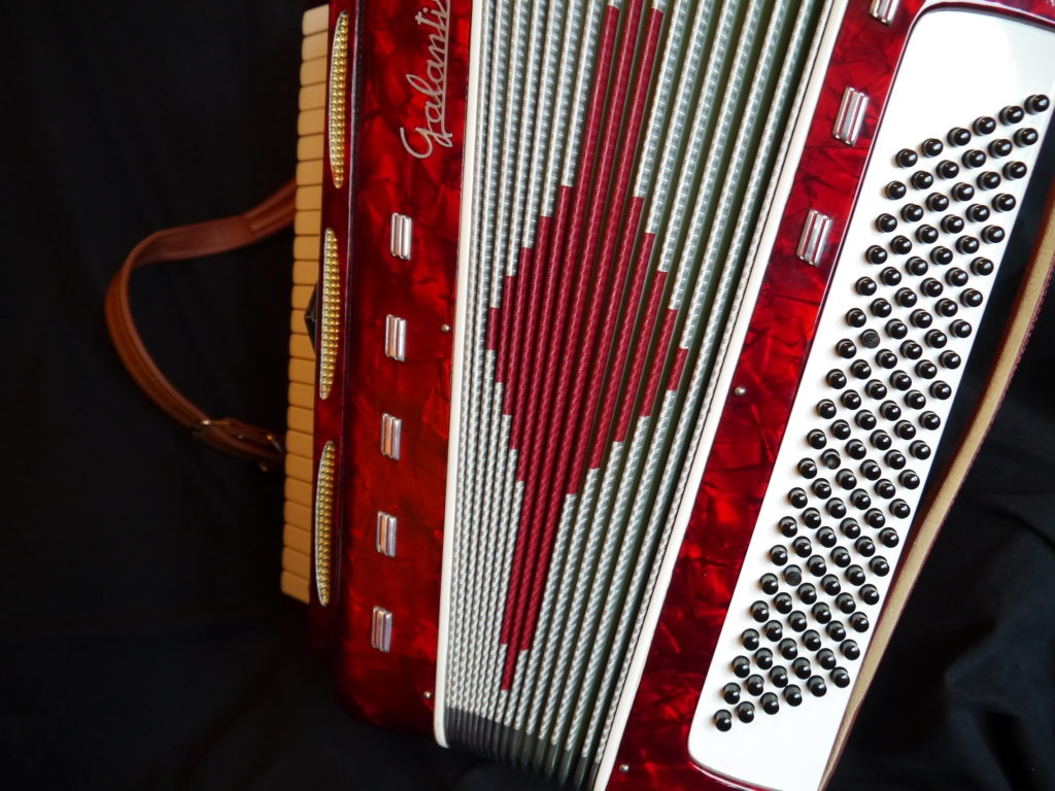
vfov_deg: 41.8
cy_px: 396
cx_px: 528
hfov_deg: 54.0
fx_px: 1036
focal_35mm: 34
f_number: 4
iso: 800
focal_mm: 17
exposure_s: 1/25
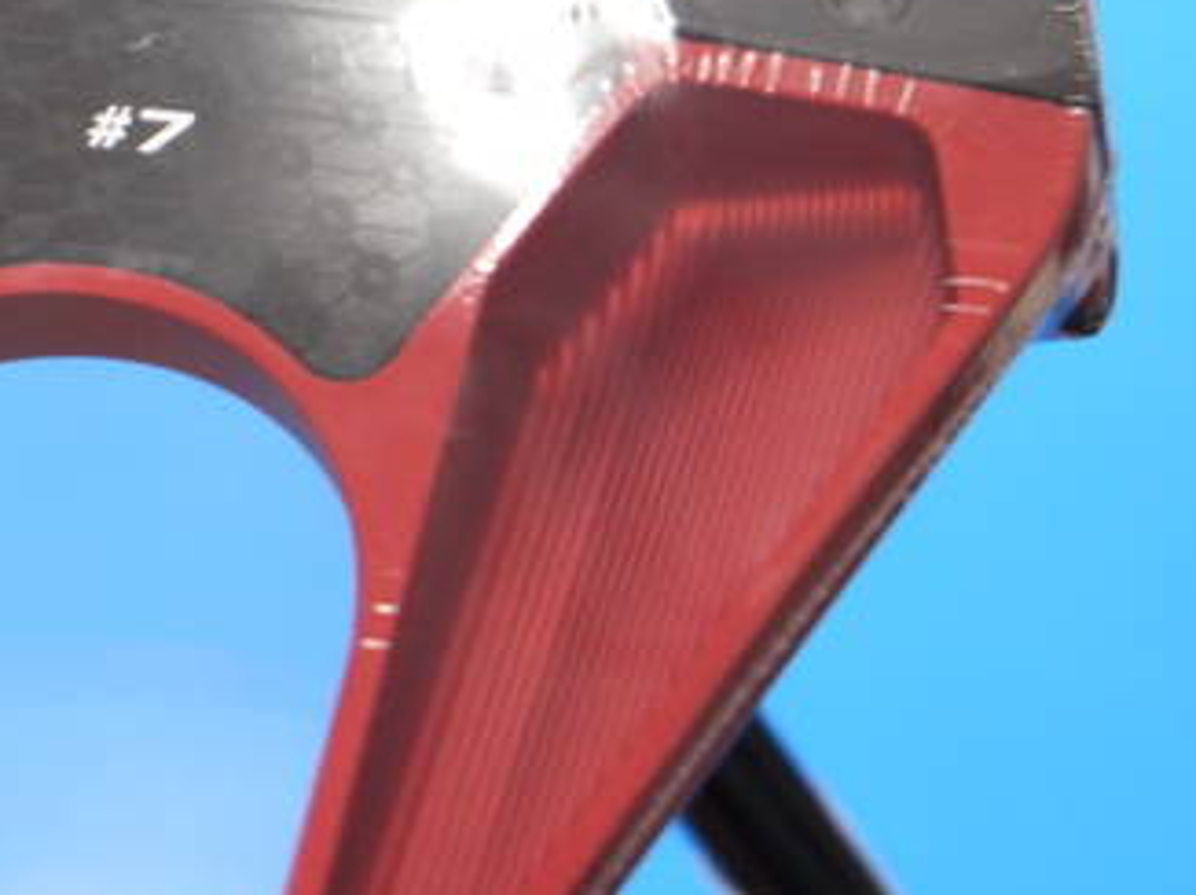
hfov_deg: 11.9
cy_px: 444
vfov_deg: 9.0
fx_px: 5697
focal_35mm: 165
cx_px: 106
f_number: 5.6
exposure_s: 1/80
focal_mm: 42
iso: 800
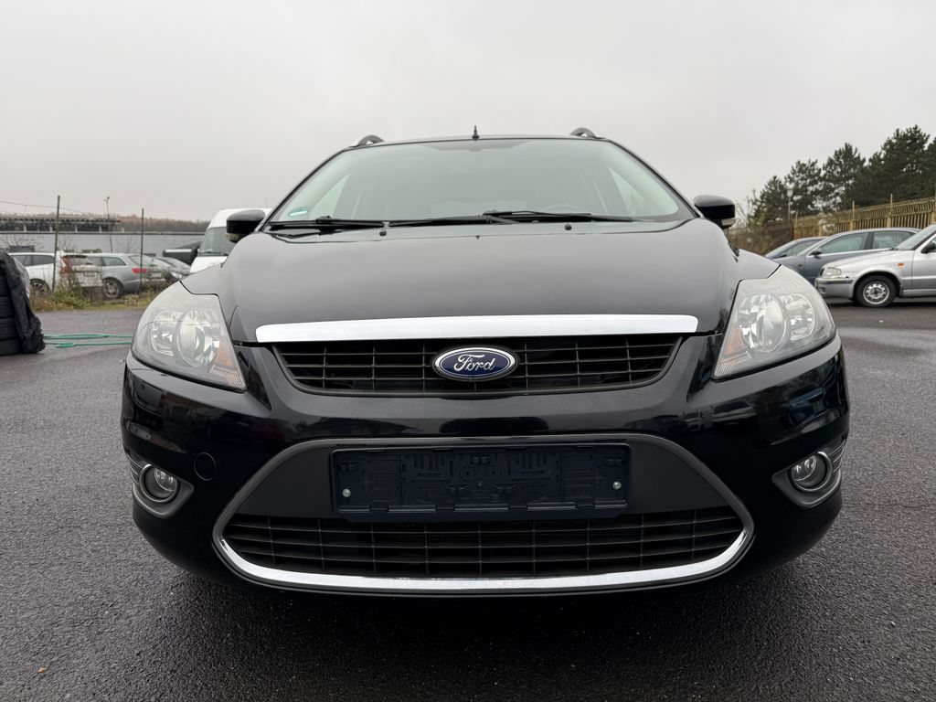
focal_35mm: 24
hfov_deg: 71.6
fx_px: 649
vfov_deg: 56.8
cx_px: 468
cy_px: 351
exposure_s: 1/780
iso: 80
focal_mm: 6.76
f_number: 1.78
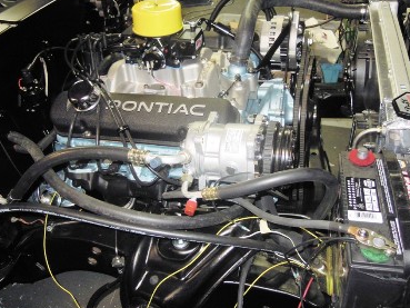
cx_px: 203
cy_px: 133
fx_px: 403
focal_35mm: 34
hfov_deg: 53.9
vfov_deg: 41.7
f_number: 2.7
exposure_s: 1/25
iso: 200
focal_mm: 5
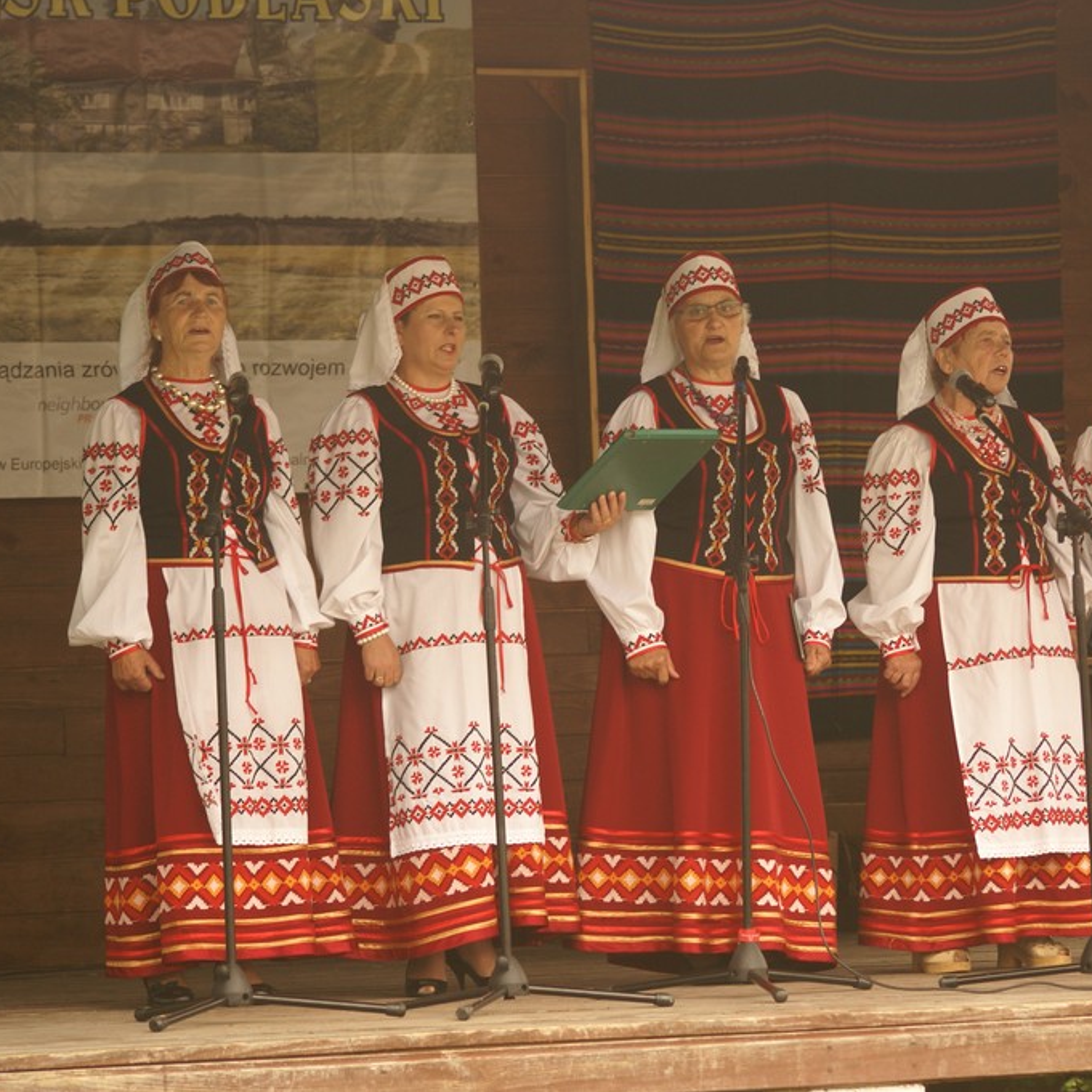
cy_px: 546
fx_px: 6853
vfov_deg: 9.1
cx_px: 673
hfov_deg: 9.1
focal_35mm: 192
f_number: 4
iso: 200
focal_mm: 100
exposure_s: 1/160
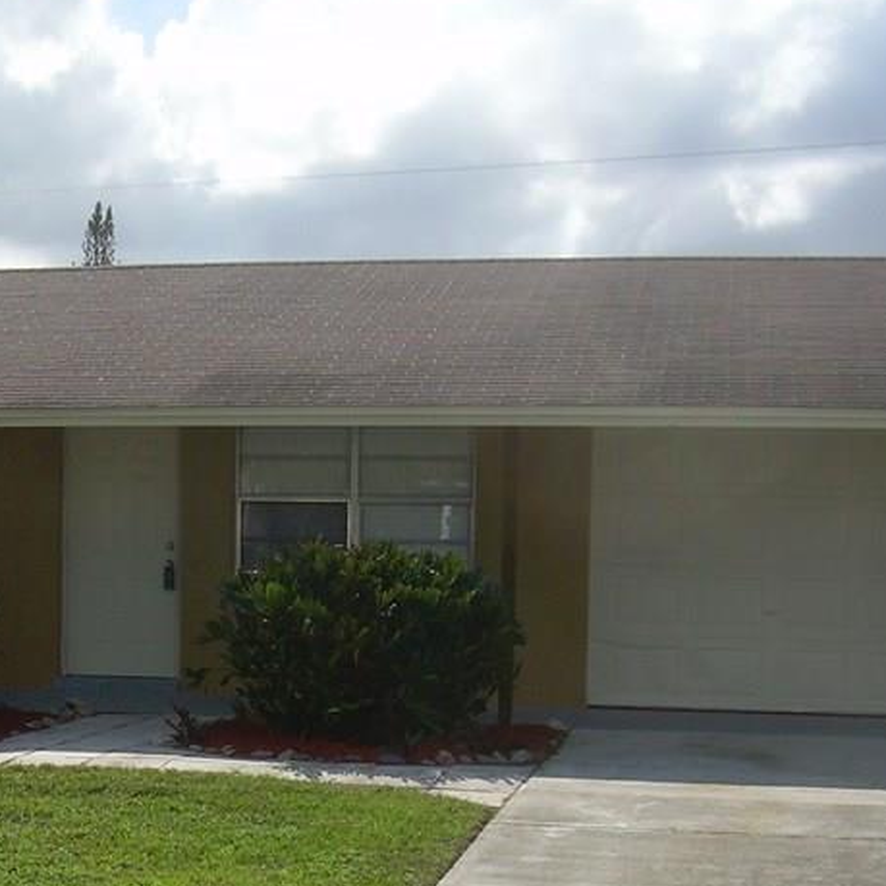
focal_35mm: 75
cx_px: 143
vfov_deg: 22.7
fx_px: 2172
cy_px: 714
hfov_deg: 22.7
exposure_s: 1/594
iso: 50
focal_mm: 6.3
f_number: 4.6
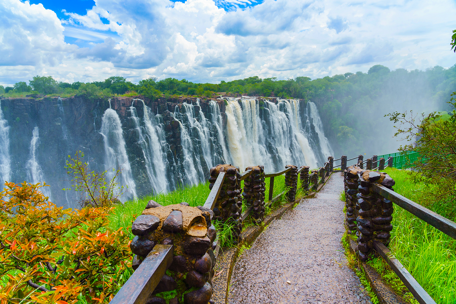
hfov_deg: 73.7
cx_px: 228
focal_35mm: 24
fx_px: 304
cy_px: 152
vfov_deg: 53.2
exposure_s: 1/250
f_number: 8
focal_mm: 24
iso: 100
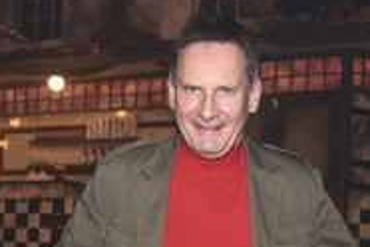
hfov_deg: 27.0
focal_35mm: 75
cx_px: 172
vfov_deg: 17.7
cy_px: 257
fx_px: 771
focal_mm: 31
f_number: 6.3
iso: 2500
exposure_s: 1/60
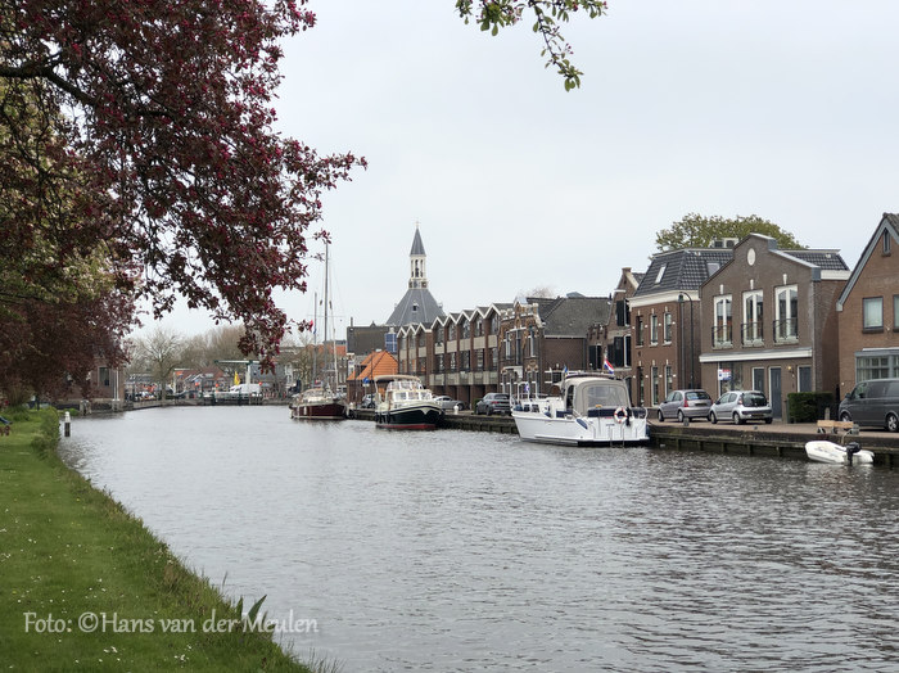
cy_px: 336
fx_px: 1479
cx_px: 450
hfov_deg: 33.8
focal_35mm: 57
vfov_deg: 25.6
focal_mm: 6.6
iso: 20
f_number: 2.8
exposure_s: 1/704
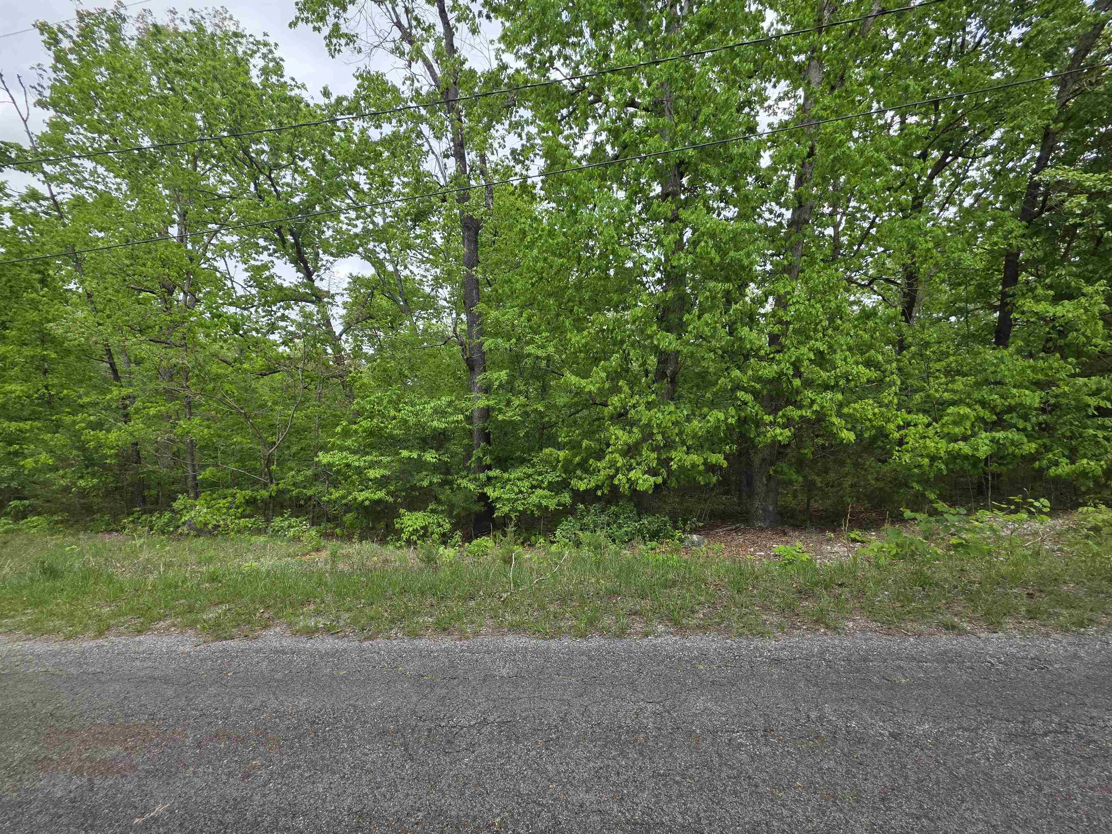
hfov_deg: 106.2
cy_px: 417
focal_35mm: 13
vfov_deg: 89.9
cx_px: 556
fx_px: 418
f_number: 1.9
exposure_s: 1/812
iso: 40
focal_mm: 2.2
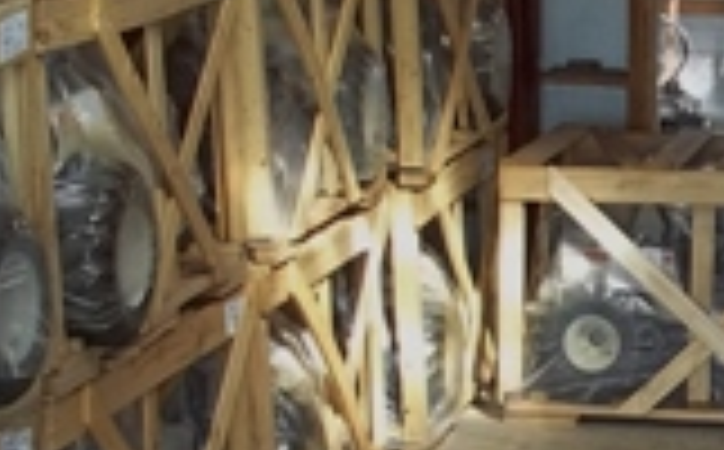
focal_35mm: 152
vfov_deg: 8.6
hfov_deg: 13.2
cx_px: 998
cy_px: 410
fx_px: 2994
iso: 64
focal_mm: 6.5
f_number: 3.1
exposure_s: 1/80
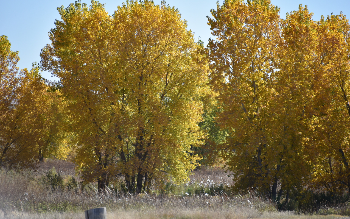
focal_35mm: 307
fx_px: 2928
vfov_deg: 4.3
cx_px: 175
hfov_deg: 6.8
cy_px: 105
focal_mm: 300
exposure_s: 1/640
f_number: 5.6
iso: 200
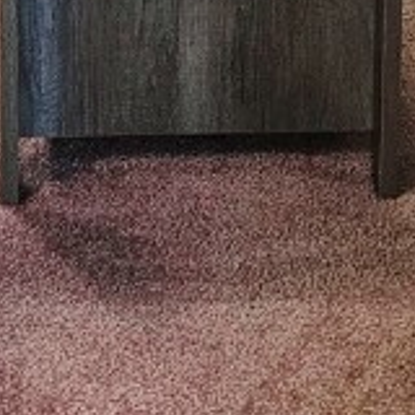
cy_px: -578
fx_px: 1763
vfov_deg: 11.2
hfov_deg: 13.3
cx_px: 62
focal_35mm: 130
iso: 500
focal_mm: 6.3
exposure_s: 1/120
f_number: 1.7
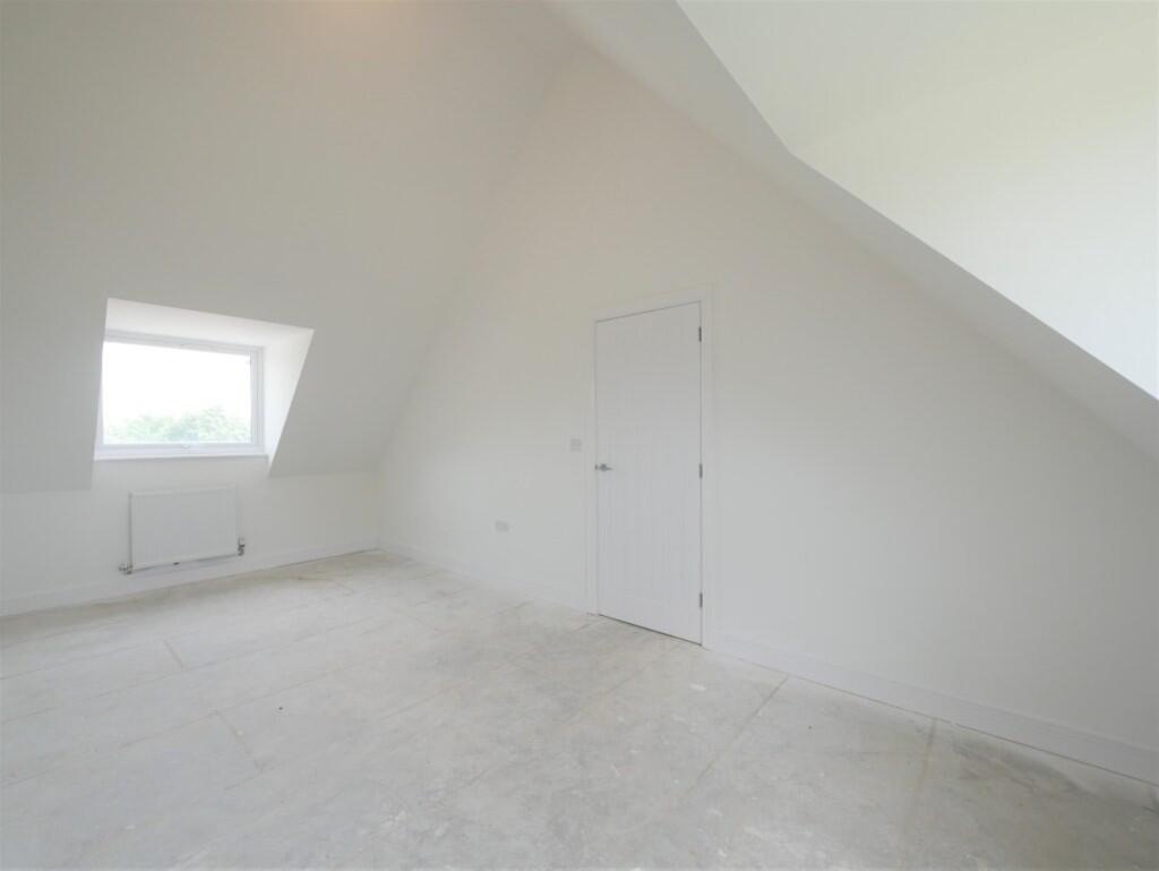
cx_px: 580
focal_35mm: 14
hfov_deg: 102.0
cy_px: 436
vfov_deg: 85.7
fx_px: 469
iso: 200
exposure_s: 1/100
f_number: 4
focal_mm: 7
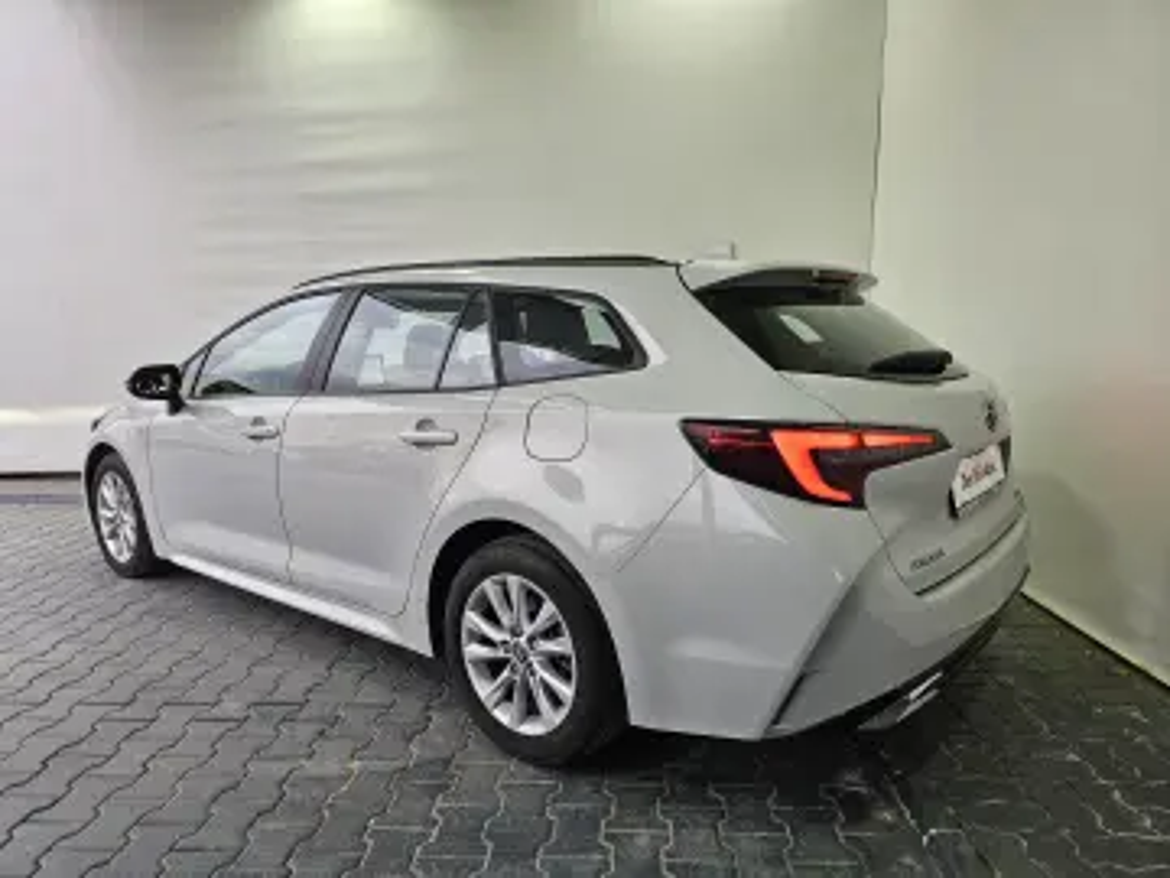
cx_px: 585
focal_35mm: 23
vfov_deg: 58.9
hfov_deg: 73.9
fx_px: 777
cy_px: 439
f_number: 1.7
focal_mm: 6.3
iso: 25
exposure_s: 1/100
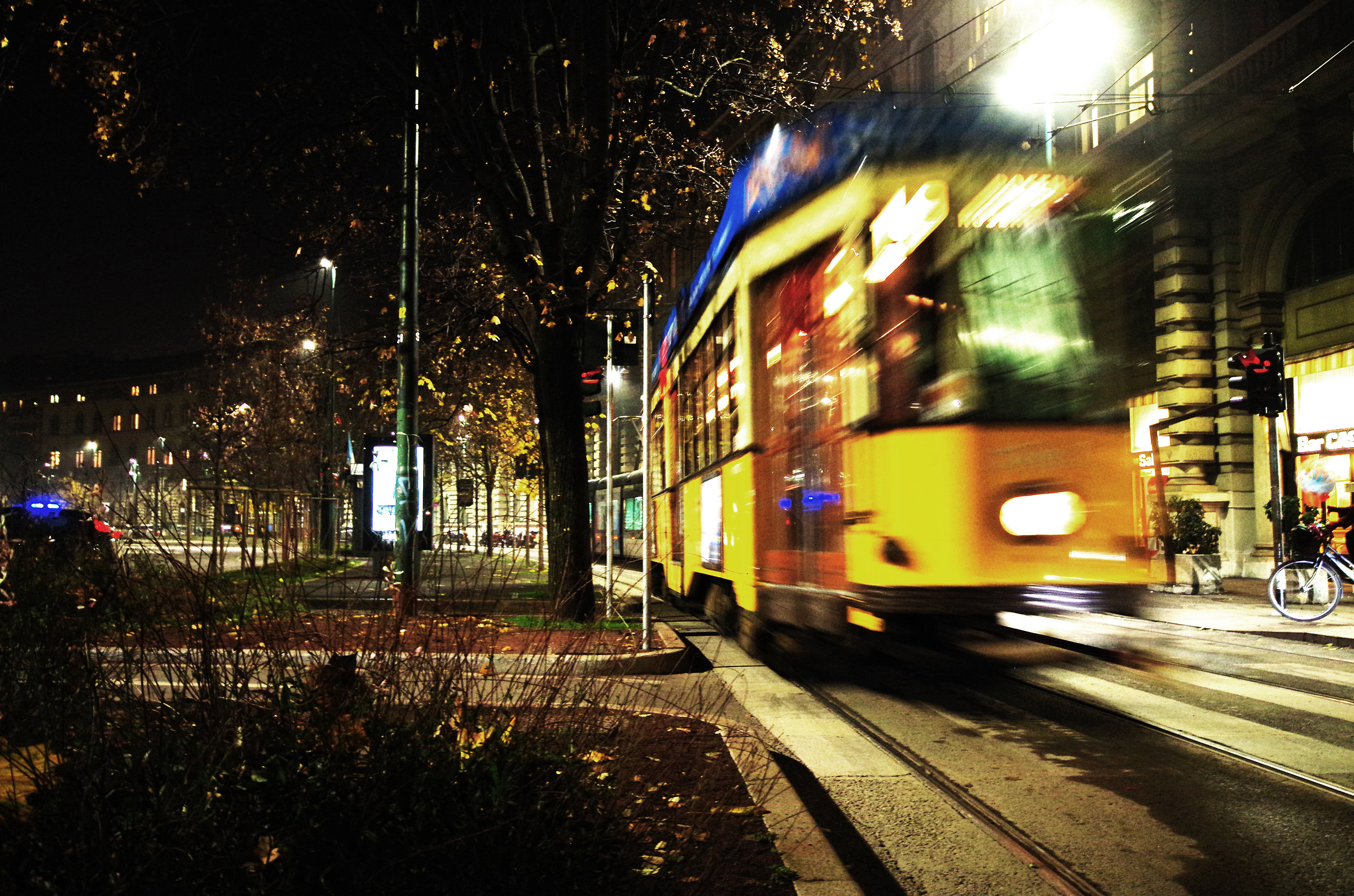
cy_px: 448
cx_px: 677
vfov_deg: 43.4
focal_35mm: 30
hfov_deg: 62.0
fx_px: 1126
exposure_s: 1/6
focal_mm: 20
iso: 800
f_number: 5.6
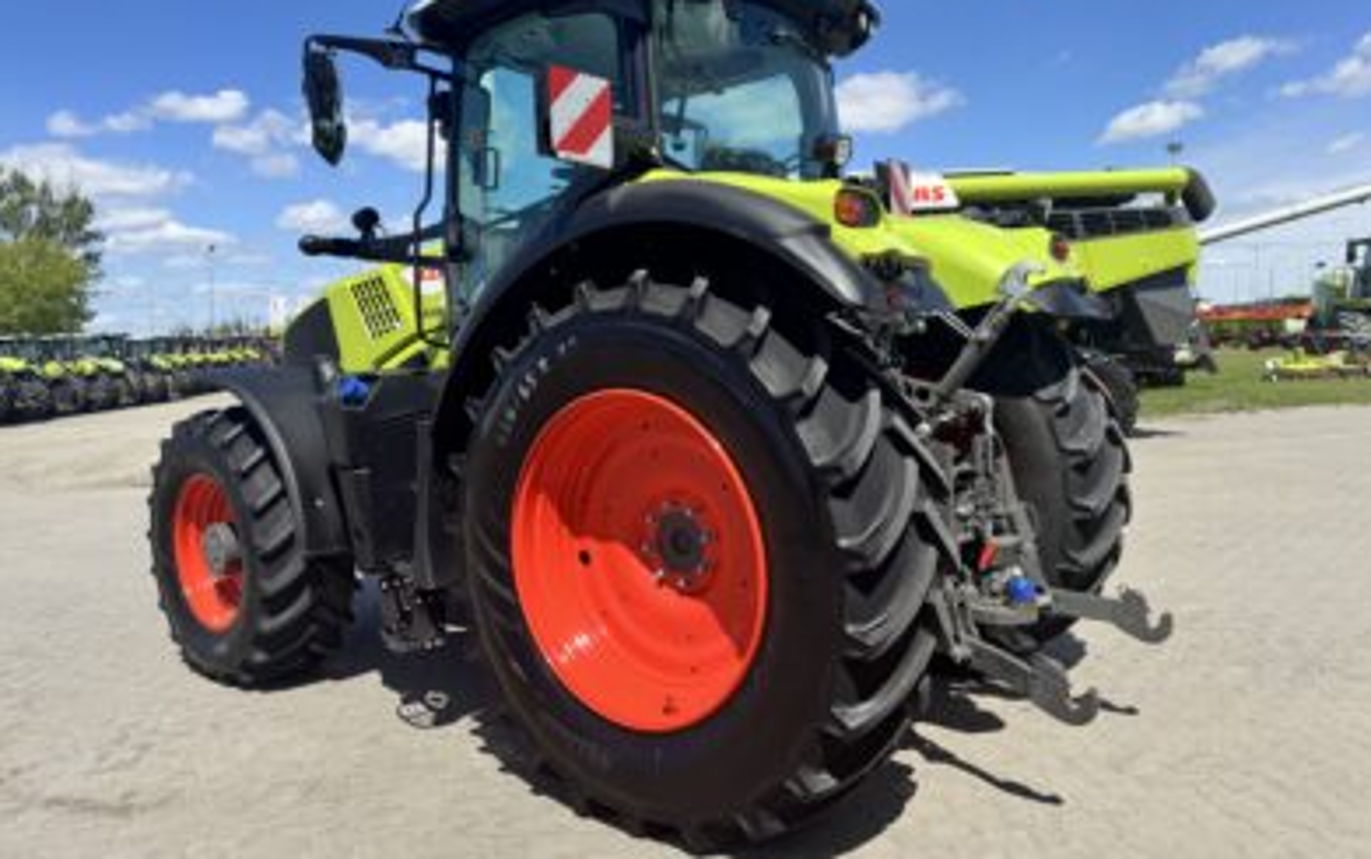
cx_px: 691
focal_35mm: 26
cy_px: 375
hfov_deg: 70.4
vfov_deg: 47.6
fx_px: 972
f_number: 1.78
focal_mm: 6.76
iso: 80
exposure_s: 1/4310
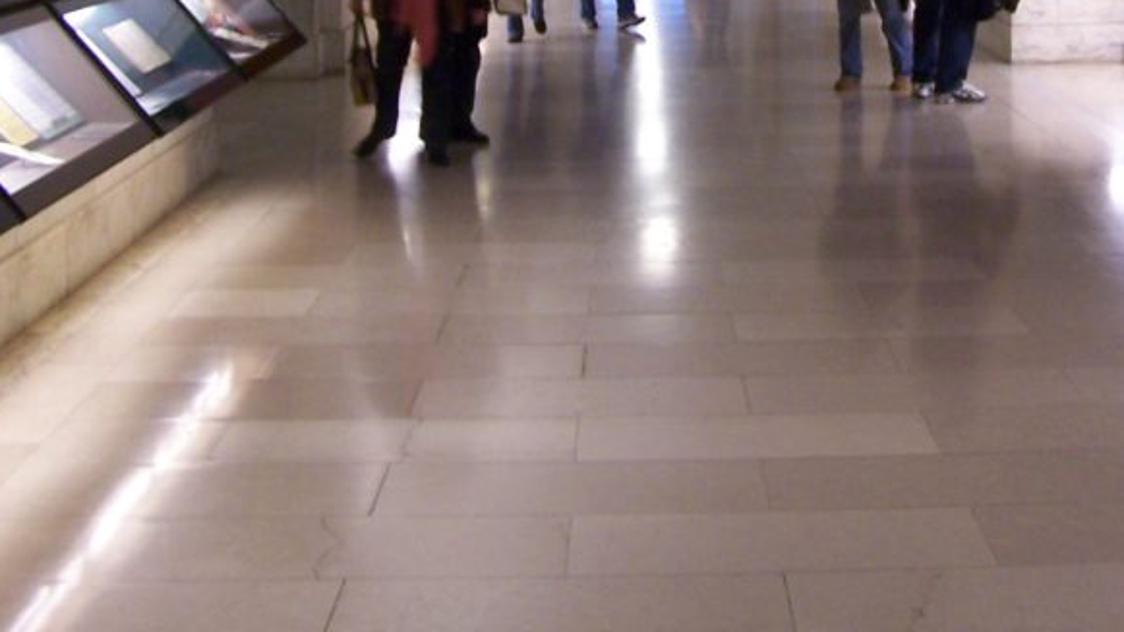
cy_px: -265
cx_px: 722
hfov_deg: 28.8
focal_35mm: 73
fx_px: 2176
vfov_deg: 15.5
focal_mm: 6.3
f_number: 2.8
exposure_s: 1/15
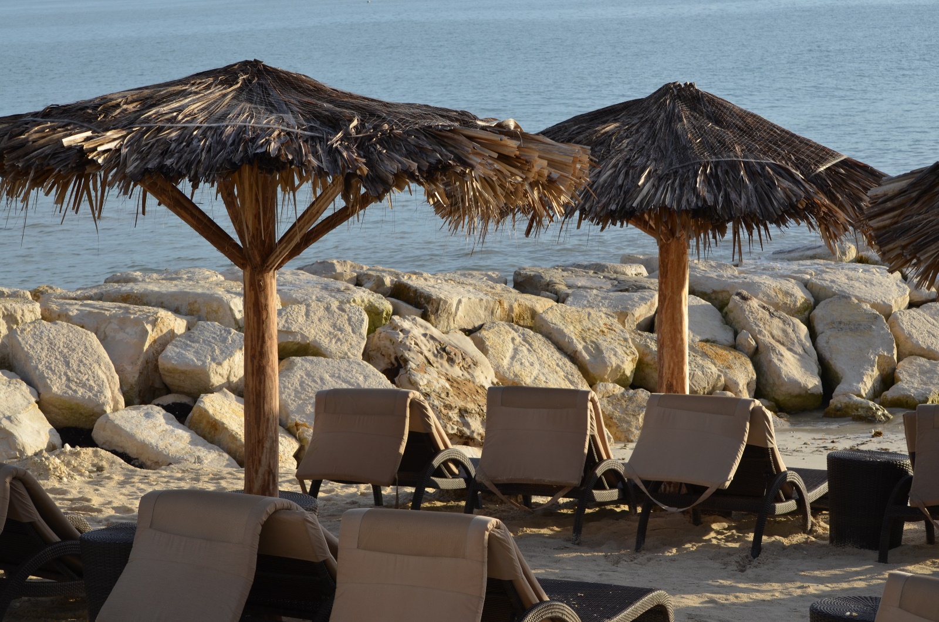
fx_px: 2147
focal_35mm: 82
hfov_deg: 24.7
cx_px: 470
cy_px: 311
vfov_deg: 16.5
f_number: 8
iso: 160
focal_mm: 55
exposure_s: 1/250
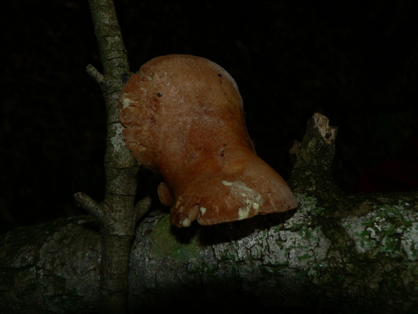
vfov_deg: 39.7
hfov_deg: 51.4
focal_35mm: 36
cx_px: 209
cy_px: 157
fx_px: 435
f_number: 4
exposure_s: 1/250
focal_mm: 6
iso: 80
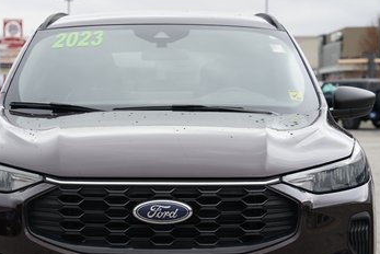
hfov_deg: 17.3
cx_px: 164
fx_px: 1247
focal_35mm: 118
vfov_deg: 11.6
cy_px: 170
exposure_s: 1/80
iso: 125
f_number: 4
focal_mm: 64
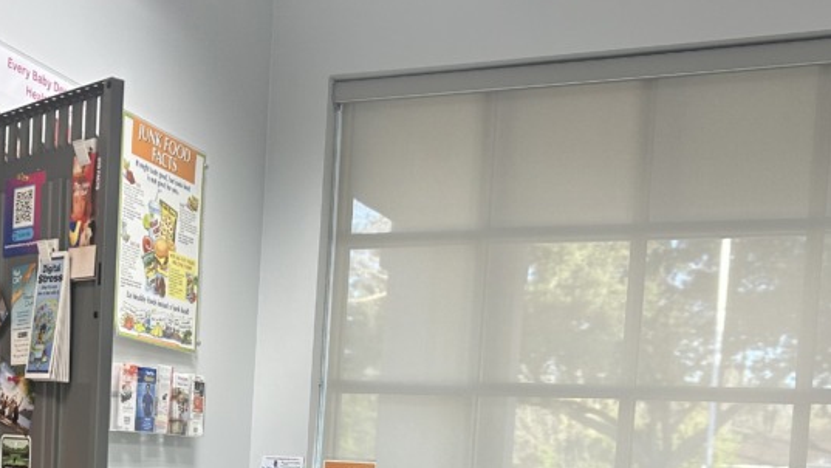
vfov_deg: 21.0
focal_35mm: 54
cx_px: 280
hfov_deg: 38.1
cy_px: 525
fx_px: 1190
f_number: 1.5
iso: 80
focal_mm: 5.7
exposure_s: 1/60
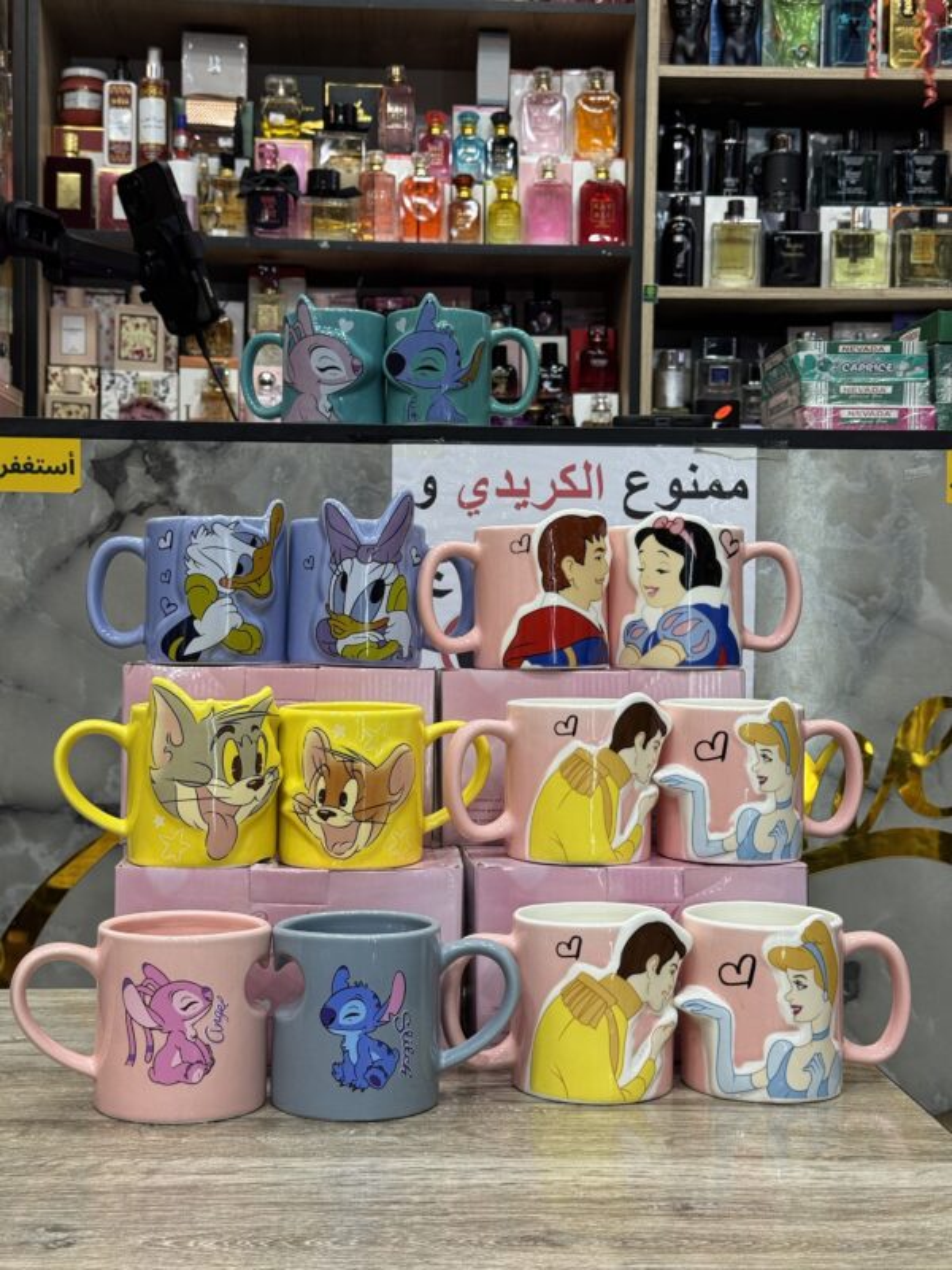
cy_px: 635
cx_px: 476
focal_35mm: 48
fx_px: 1760
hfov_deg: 30.3
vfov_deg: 39.7
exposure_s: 1/50
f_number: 1.78
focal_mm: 6.76
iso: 50
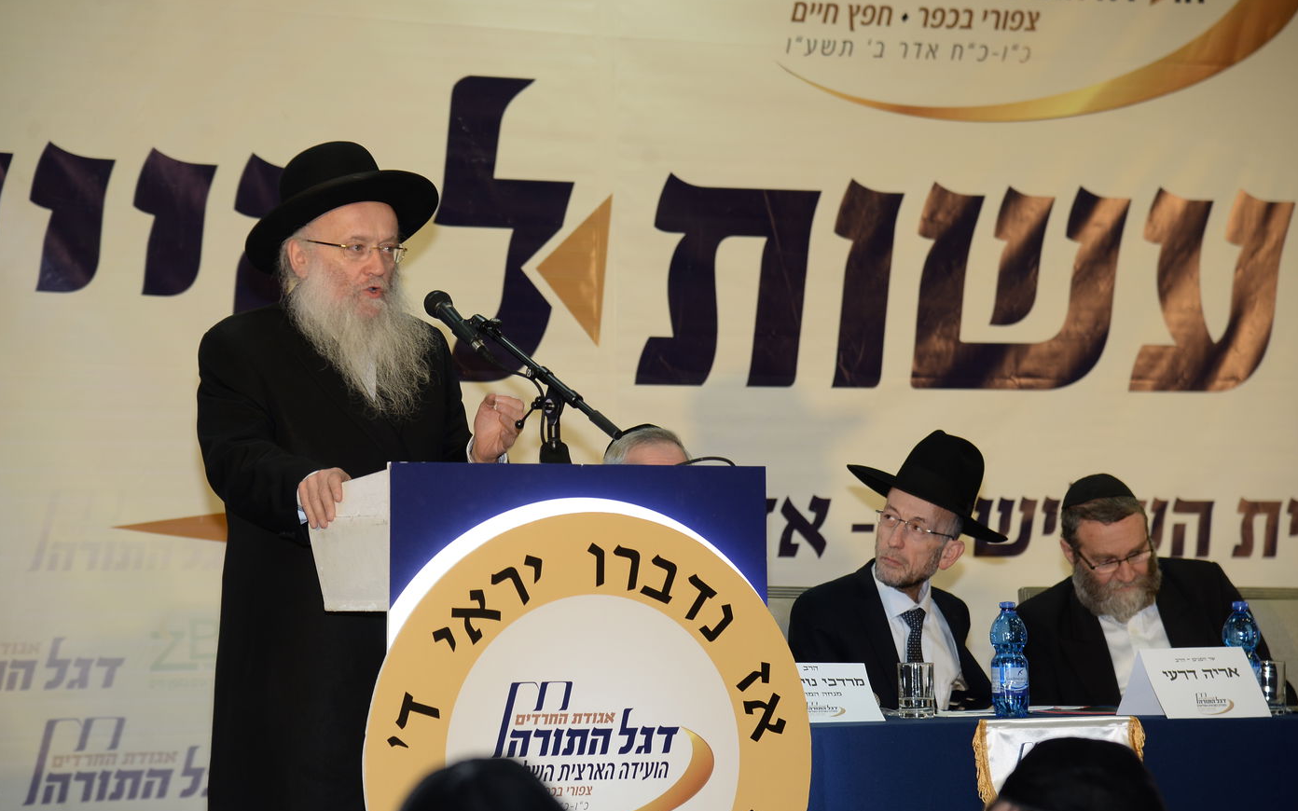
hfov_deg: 17.0
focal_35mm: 123
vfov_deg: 10.7
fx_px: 4351
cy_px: 410
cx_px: 648
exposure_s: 1/60
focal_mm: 120
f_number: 5
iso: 400
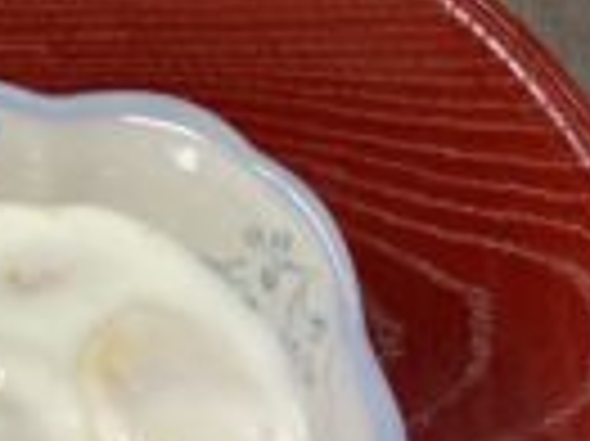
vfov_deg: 16.3
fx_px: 1516
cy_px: 412
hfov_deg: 21.2
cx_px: -16
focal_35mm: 89
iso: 100
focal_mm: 3.3
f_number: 2.4
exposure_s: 1/50
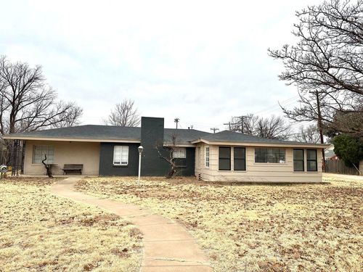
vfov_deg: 56.8
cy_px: 136
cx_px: 182
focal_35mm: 24
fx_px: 252
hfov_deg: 71.6
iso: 80
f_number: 1.78
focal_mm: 6.86
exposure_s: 1/2353
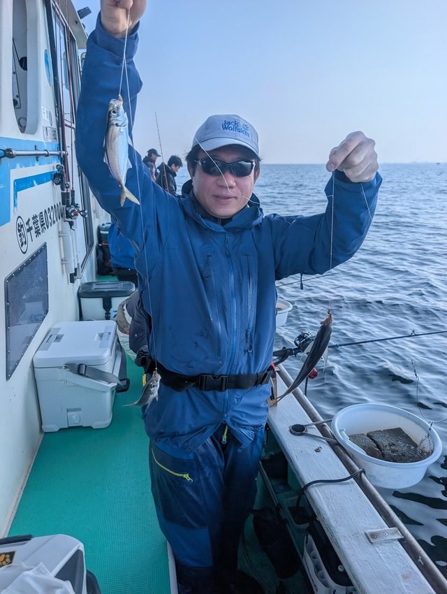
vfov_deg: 71.5
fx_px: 412
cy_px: 297
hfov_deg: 56.9
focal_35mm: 24
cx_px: 224
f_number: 1.68
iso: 21
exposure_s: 1/1497
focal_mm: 6.9
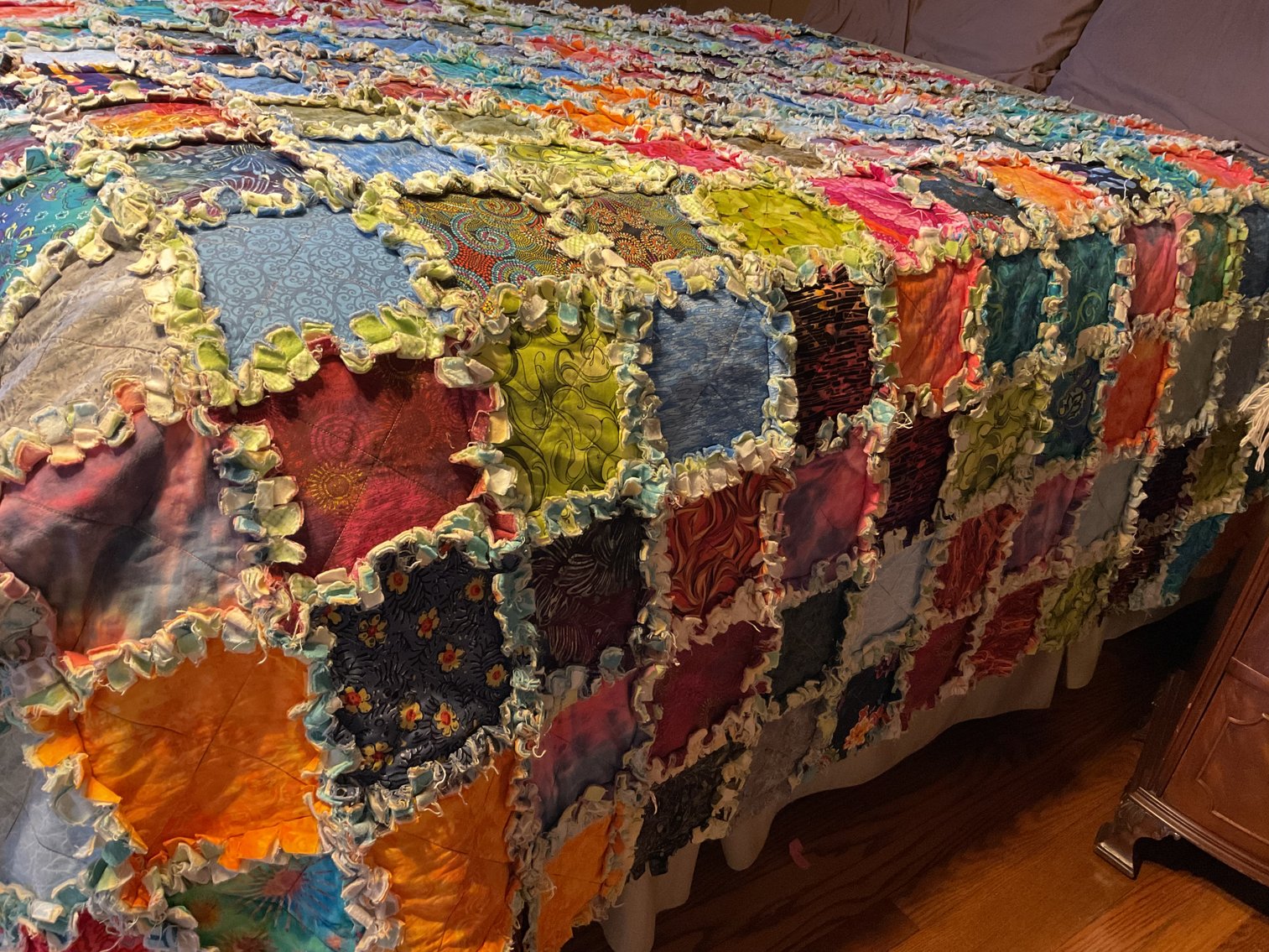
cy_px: 476
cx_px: 634
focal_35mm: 29
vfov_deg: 48.2
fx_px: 1063
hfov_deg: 61.7
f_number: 1.8
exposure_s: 1/40
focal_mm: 3
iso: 200
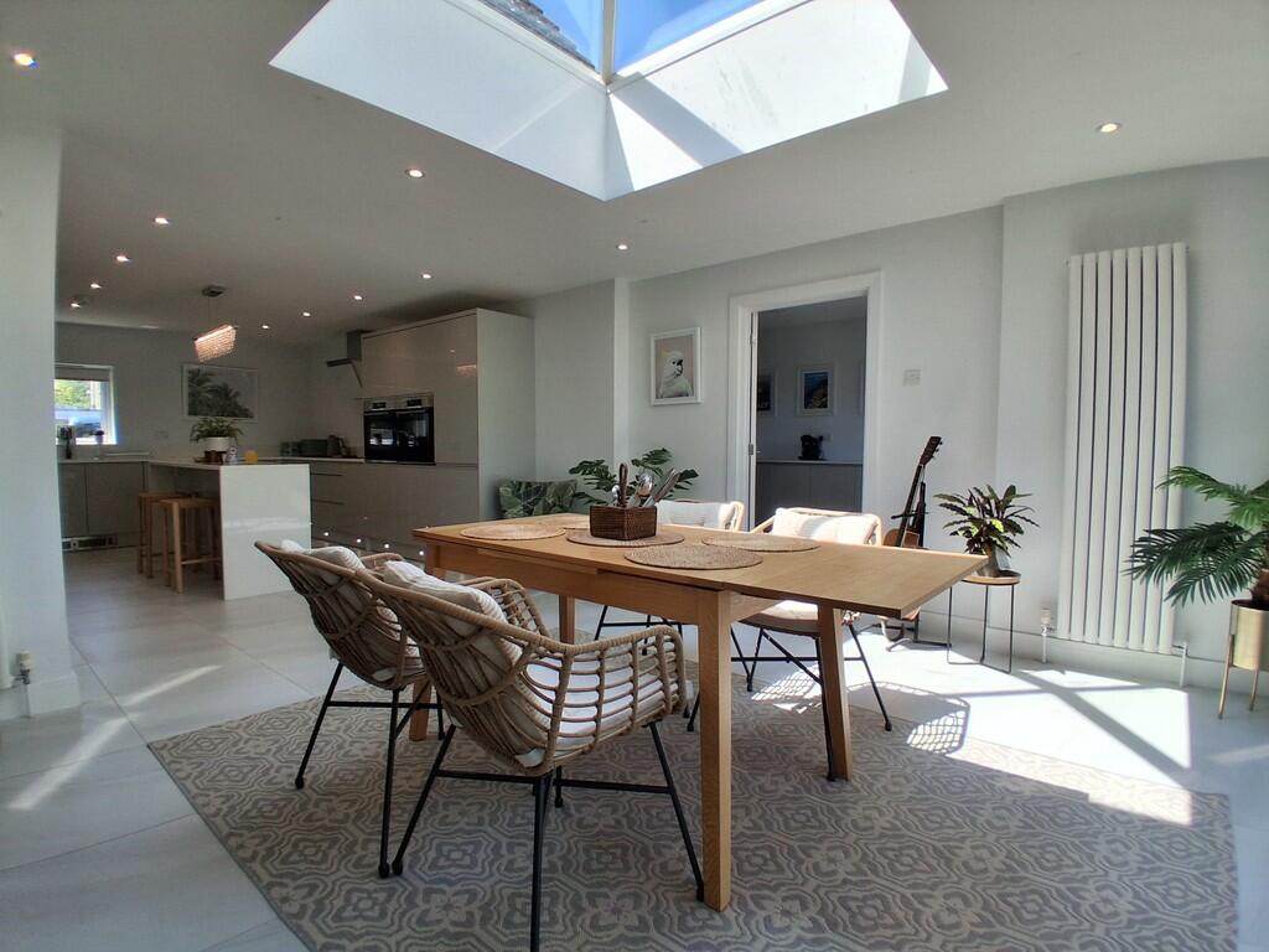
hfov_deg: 91.0
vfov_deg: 74.7
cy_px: 476
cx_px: 634
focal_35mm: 17
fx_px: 623
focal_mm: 1.4
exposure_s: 1/693
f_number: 2.2
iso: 50
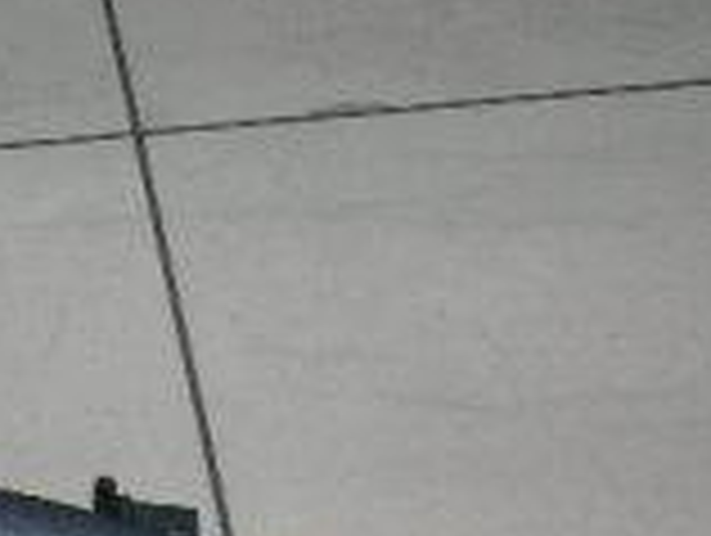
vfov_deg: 10.8
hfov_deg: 14.3
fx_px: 2798
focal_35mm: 136
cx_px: 50
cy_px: 622
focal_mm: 8
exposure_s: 1/60.1
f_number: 3.2
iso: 50
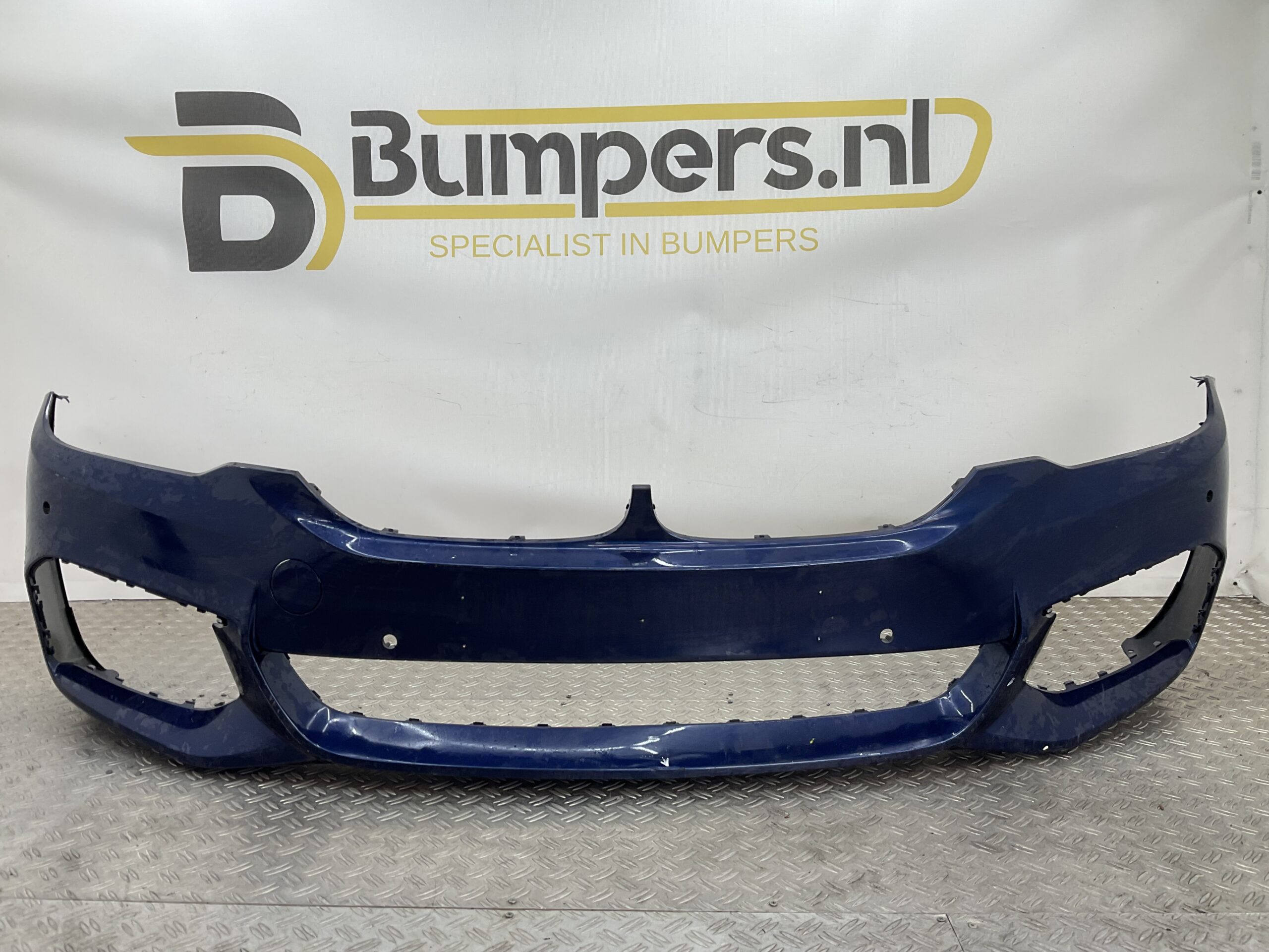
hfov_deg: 61.7
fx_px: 1063
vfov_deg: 48.2
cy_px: 476
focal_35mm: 29
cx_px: 634
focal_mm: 3
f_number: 1.8
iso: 16
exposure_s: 1/116
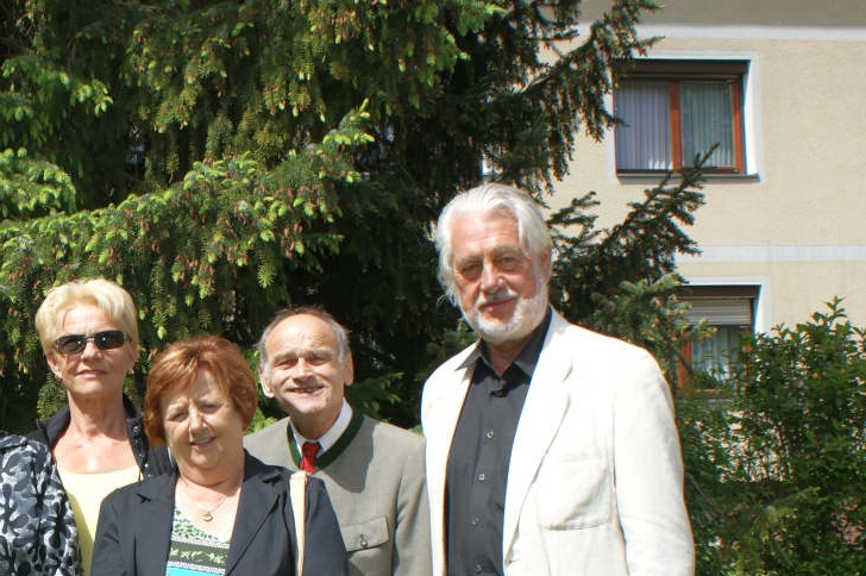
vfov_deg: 19.3
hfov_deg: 28.3
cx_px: 54
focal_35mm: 68
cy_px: 593
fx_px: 1634
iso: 100
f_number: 8
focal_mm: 22
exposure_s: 1/160
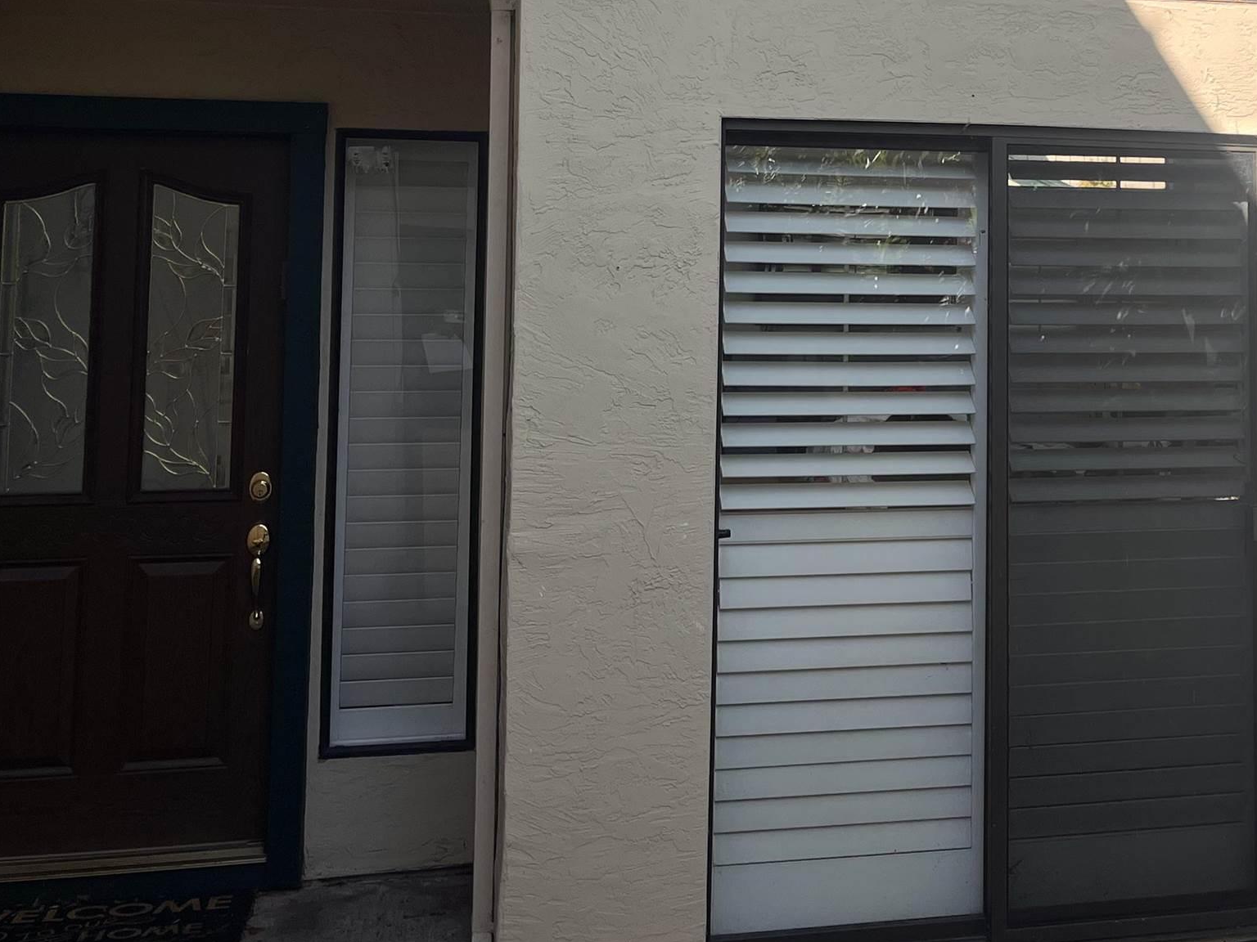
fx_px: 1888
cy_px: 141
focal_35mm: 52
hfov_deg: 35.9
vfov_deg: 27.3
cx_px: 952
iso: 50
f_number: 1.6
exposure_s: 1/1372
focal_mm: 5.1
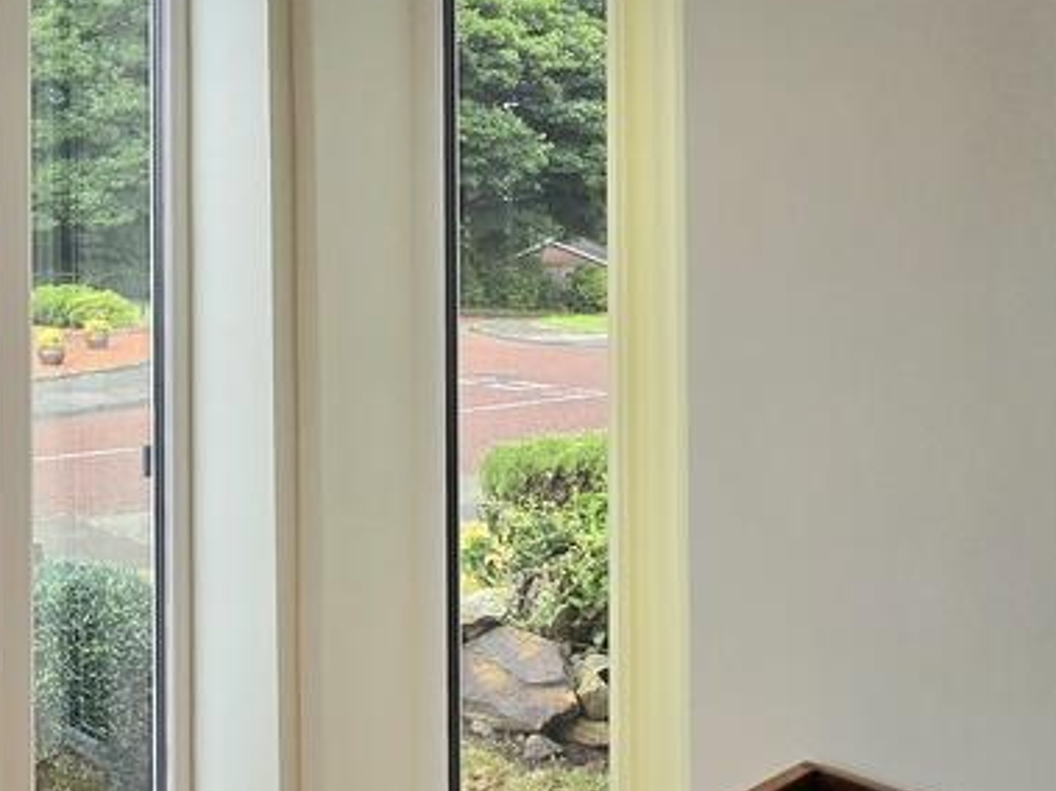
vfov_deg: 41.0
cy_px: 235
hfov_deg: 48.0
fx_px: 1037
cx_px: 93
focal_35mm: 34
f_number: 2.2
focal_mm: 2.2
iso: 50
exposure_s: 1/370
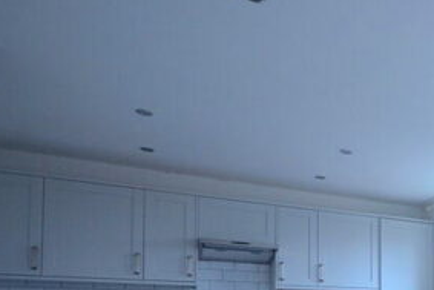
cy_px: 303
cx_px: 469
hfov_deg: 41.9
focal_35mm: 37
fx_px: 446
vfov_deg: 32.5
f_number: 4
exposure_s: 1/100
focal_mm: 10
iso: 3200
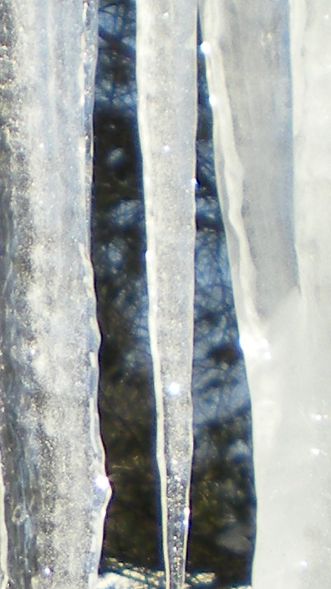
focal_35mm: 192
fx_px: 2996
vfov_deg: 11.1
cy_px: 653
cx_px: -237
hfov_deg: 6.2
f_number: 4.6
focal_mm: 6.3
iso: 64
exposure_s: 1/1000
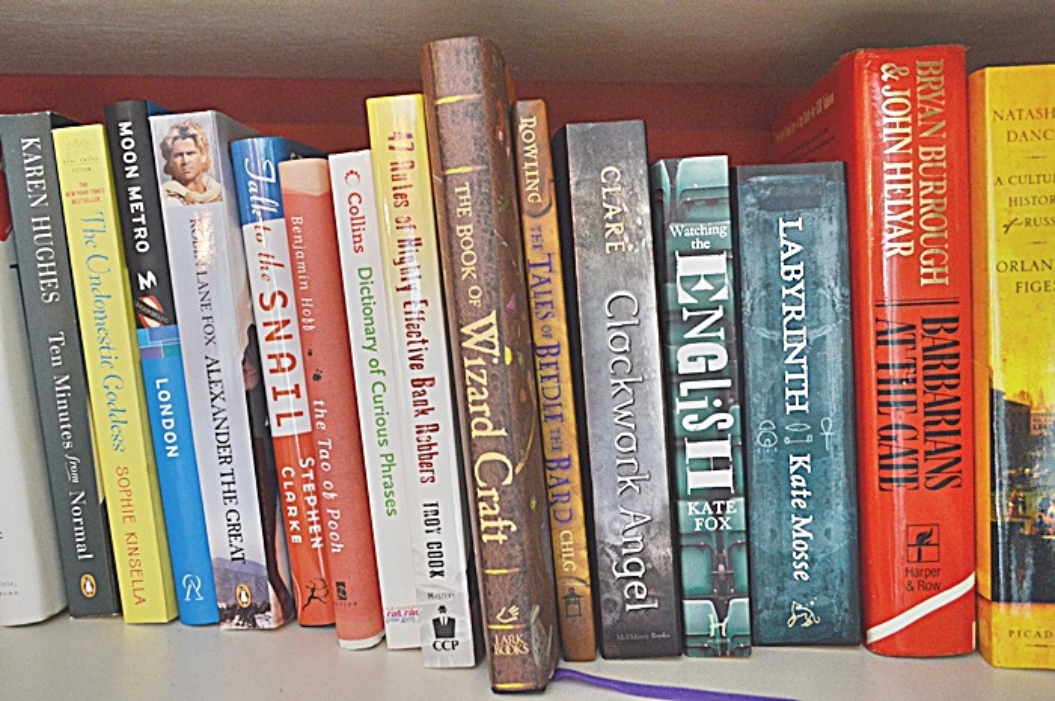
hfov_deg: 62.0
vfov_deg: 43.5
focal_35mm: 30
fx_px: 878
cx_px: 528
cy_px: 350
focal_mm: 20
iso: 1600
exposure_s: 1/15
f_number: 3.8
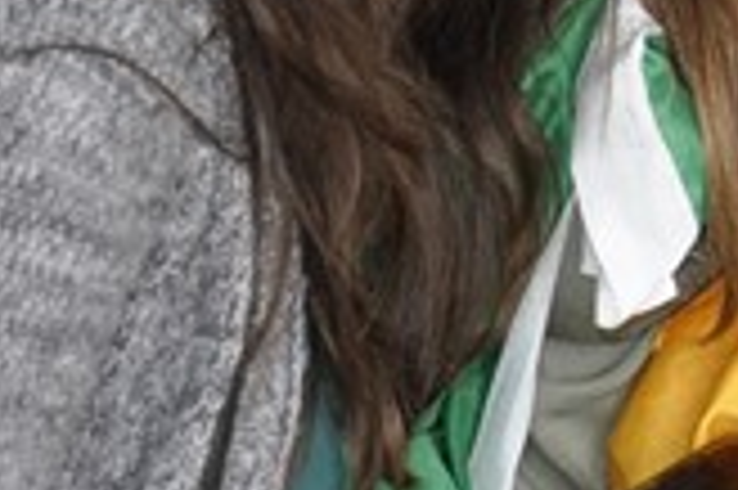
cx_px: 1426
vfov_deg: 6.2
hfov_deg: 8.9
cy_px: -229
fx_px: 4505
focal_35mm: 220
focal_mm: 24
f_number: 3.8
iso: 400
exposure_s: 1/160
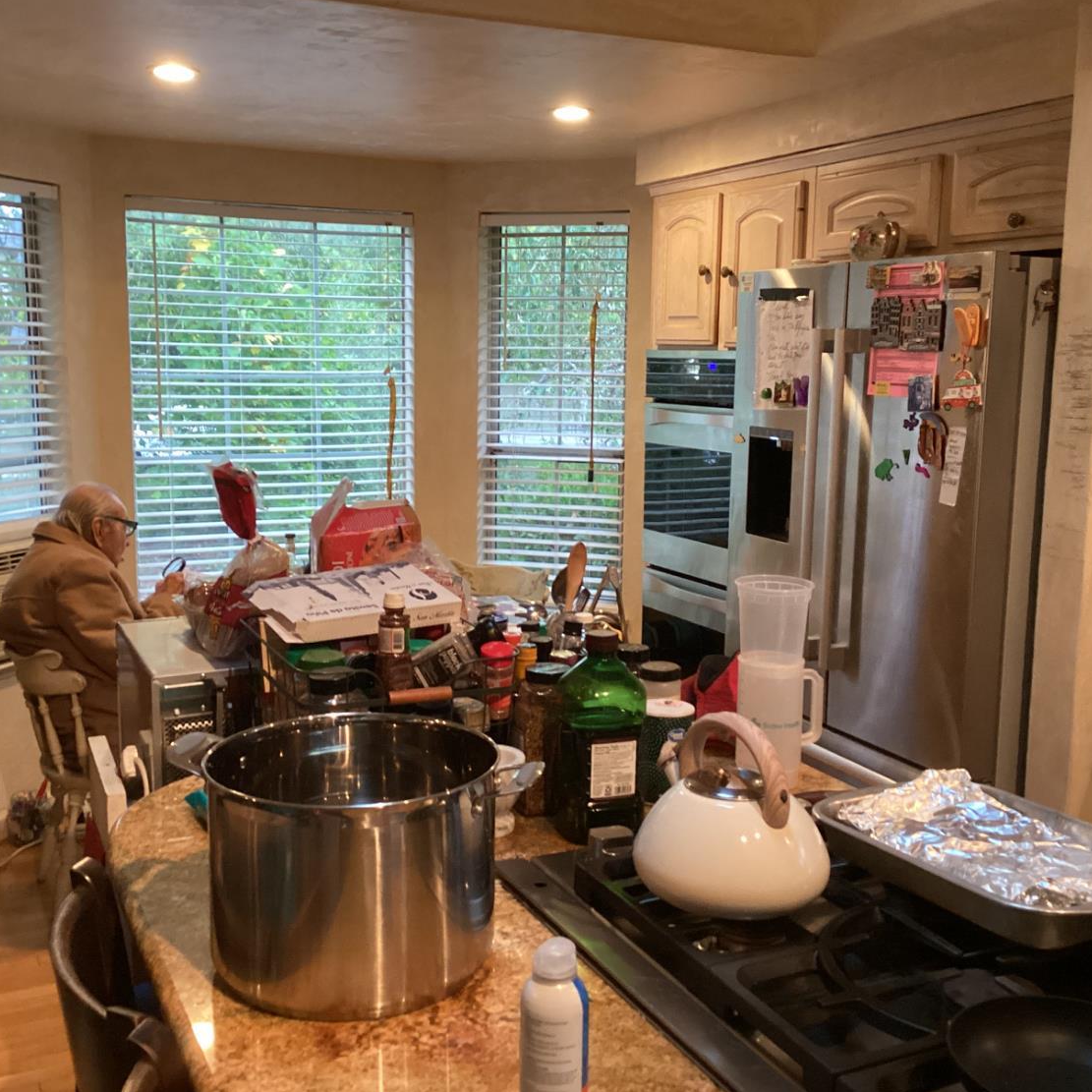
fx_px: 1321
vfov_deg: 44.9
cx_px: 529
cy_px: 548
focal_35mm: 37
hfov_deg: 44.9
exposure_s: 1/60
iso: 400
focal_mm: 3.3
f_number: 2.4
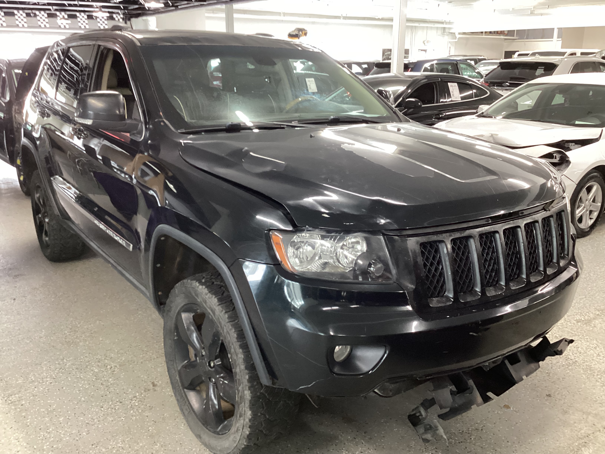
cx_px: 302
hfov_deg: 58.4
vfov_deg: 45.4
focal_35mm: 31
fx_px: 542
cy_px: 227
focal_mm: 3.3
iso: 320
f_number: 2.4
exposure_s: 1/40
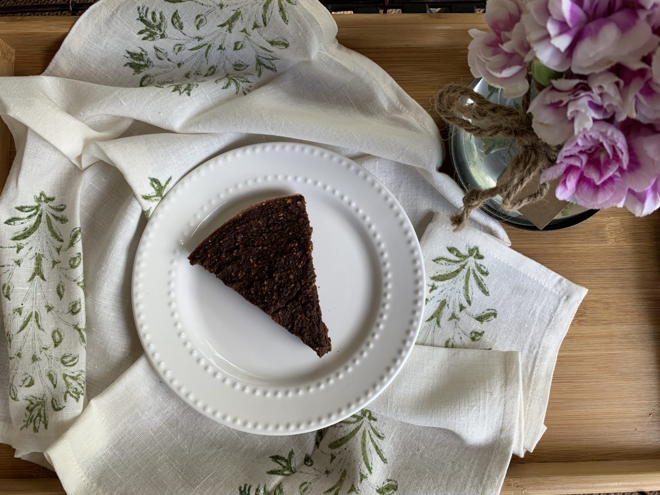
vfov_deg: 53.1
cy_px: 248
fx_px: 496
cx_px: 330
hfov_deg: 67.3
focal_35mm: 26
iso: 25
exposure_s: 1/225
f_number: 1.8
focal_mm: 4.25
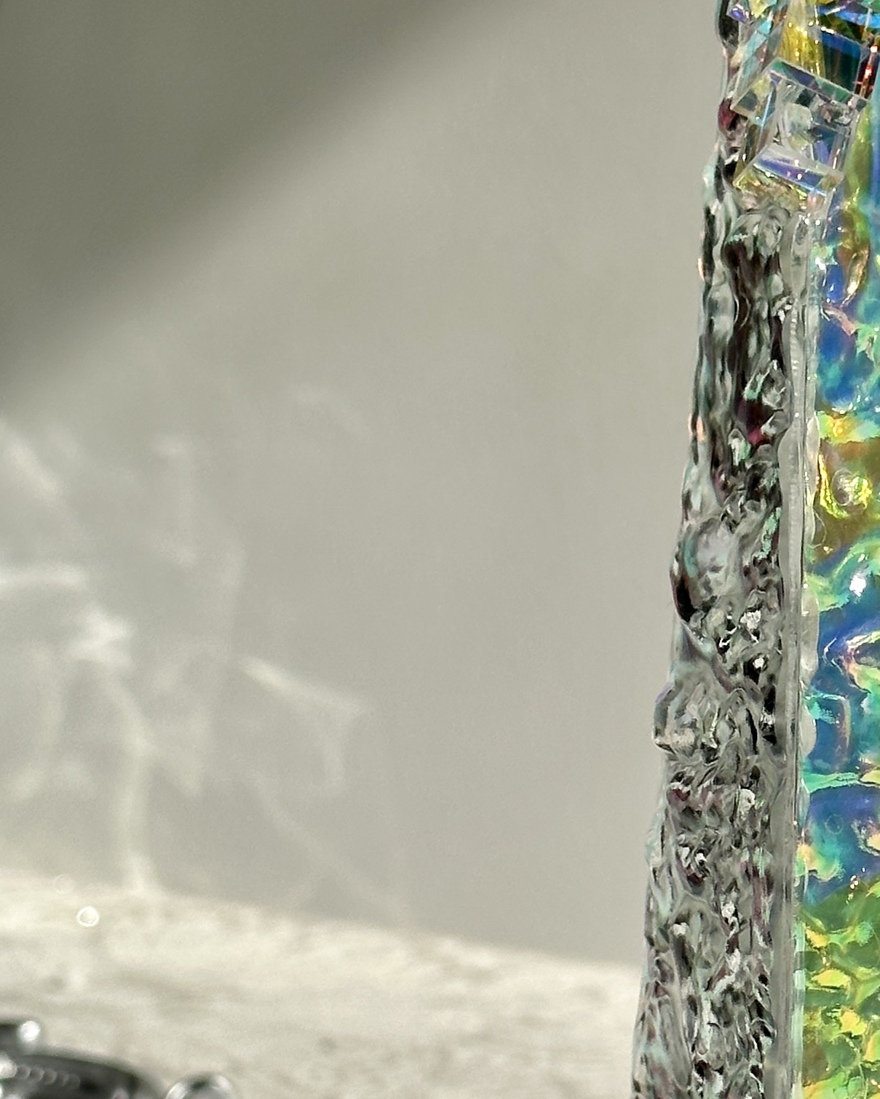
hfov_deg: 12.3
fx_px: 4069
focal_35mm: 125
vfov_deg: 15.4
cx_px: 715
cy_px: 750
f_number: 1.78
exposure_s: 1/3876
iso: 64
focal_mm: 6.86
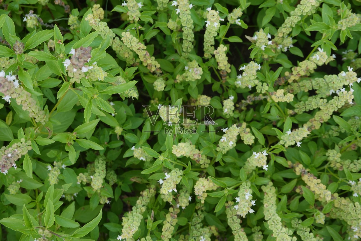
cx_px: 180
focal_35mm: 48
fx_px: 481
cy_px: 120
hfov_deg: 41.1
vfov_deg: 28.1
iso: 100
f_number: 4.5
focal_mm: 17.88
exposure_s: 1/80
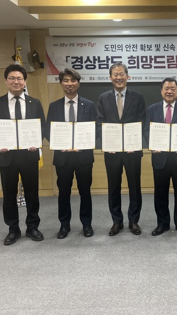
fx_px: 350
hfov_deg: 27.0
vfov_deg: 48.3
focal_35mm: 42
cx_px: 172
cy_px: 141
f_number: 1.6
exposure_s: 1/60
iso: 80
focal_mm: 5.1
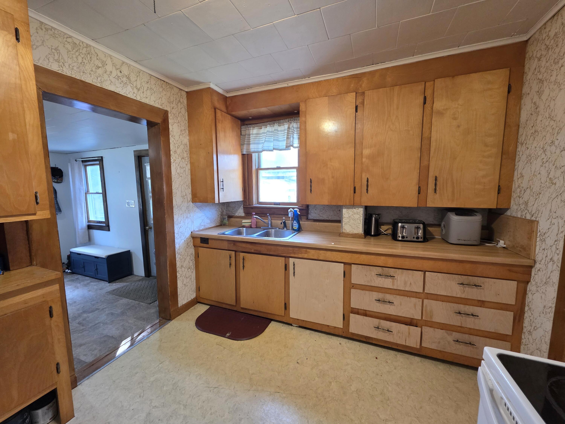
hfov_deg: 106.2
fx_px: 212
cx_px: 282
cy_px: 212
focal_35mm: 13
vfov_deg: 89.9
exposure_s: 1/60.2
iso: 320
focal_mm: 2.2
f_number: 1.9
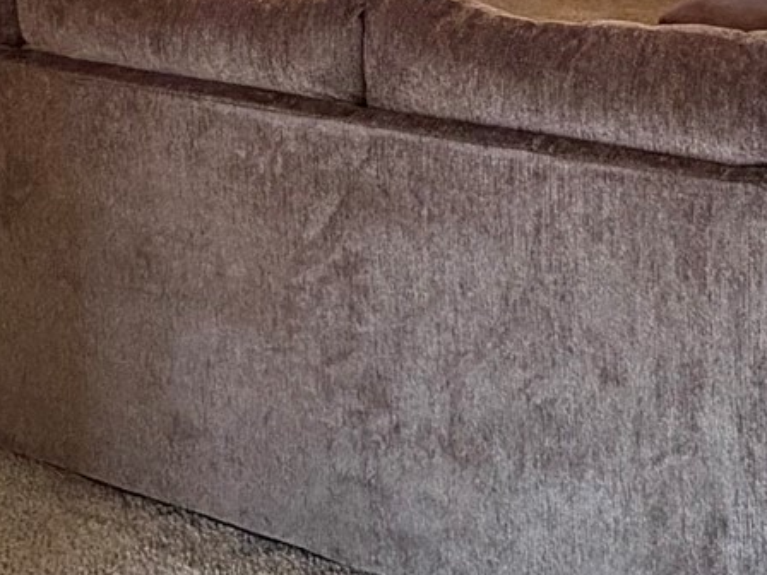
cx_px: 418
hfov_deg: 32.2
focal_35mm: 60
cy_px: -257
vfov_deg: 21.1
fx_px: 1329
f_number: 2.2
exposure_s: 1/60
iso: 500
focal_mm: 2.22
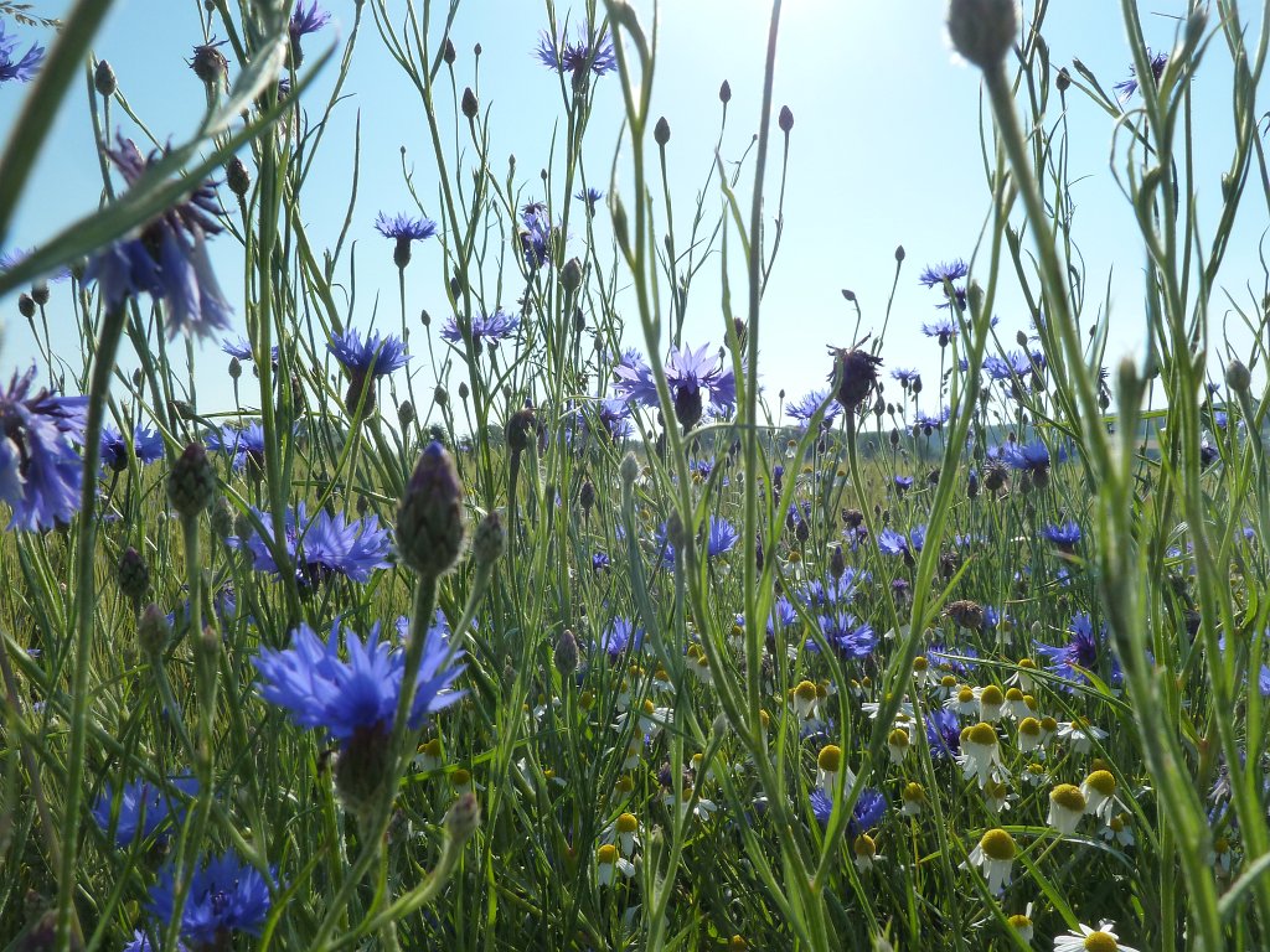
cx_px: 635
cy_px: 476
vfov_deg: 54.9
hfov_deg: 69.4
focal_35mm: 25
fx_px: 917
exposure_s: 1/500
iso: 125
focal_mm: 4.1
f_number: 5.6
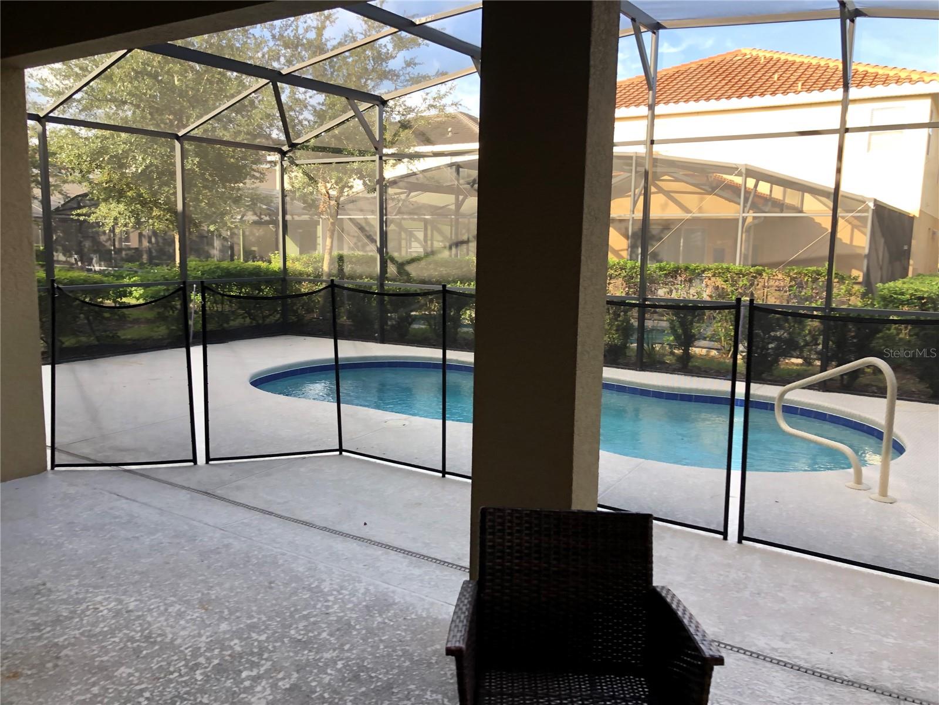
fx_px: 760
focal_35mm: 28
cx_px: 470
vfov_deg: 49.7
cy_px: 352
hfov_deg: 63.4
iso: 32
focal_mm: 3.99
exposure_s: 1/120
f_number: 1.8
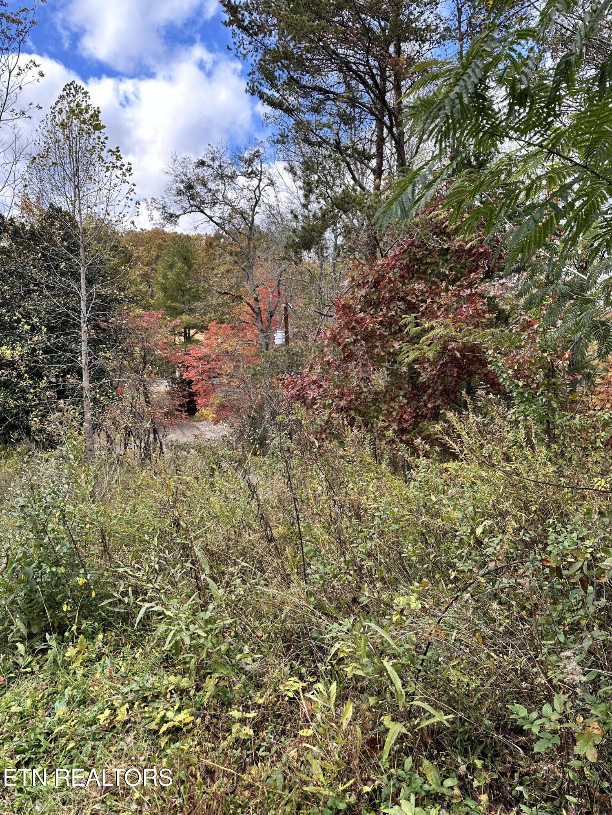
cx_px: 306
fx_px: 566
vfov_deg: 71.6
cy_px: 408
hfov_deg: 56.8
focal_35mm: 24
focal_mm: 6.86
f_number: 1.78
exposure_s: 1/699
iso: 80
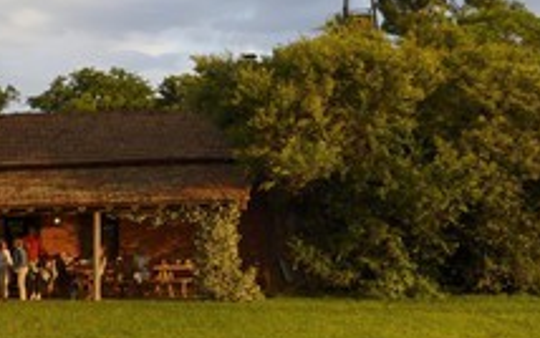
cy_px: 81
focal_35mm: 76
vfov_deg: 17.1
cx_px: 68
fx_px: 1119
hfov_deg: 26.3
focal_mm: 38
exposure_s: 1/100
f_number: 14
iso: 800
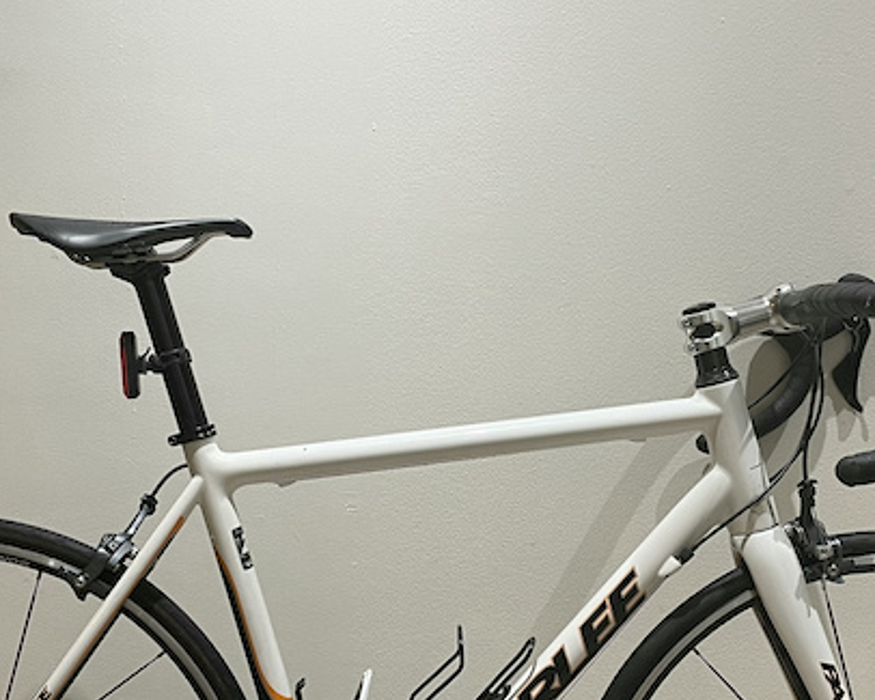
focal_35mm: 50
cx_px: 418
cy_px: 508
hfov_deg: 37.3
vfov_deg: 29.9
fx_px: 1295
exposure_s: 1/60
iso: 80
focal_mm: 4.2
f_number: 1.6
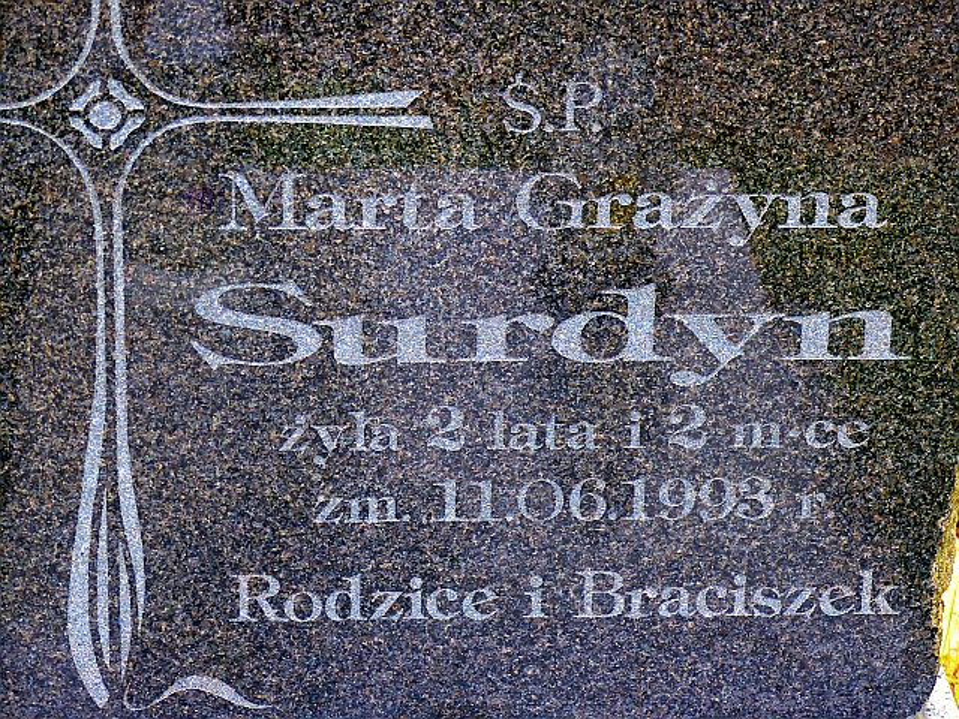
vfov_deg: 11.3
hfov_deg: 15.1
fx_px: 3629
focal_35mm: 131
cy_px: 360
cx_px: 480
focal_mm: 23.5
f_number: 3.2
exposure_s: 1/125
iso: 100
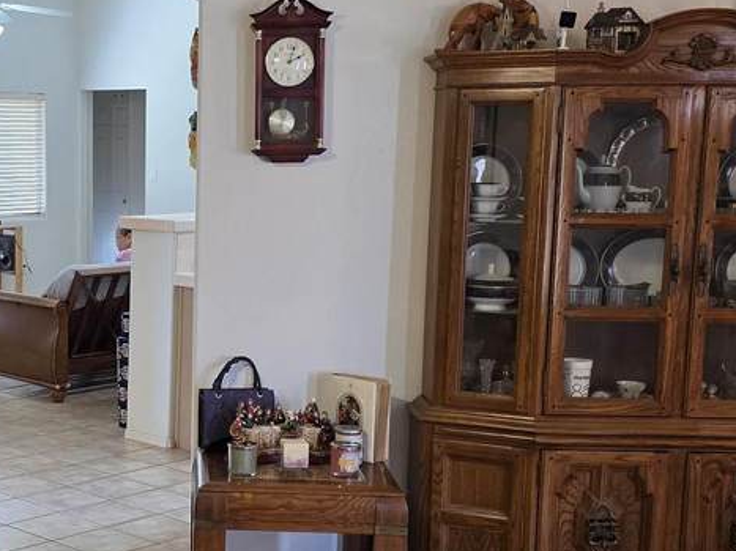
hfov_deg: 29.6
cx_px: 85
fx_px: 1339
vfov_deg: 23.2
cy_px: 359
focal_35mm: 63
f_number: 1.7
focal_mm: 6.3
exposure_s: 1/120
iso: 250
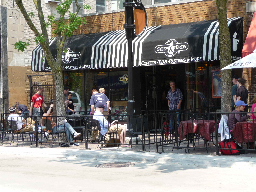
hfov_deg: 25.3
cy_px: 96
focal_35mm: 77
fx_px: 569
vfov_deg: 19.1
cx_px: 128
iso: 100
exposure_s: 1/200
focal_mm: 13.1
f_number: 4.6
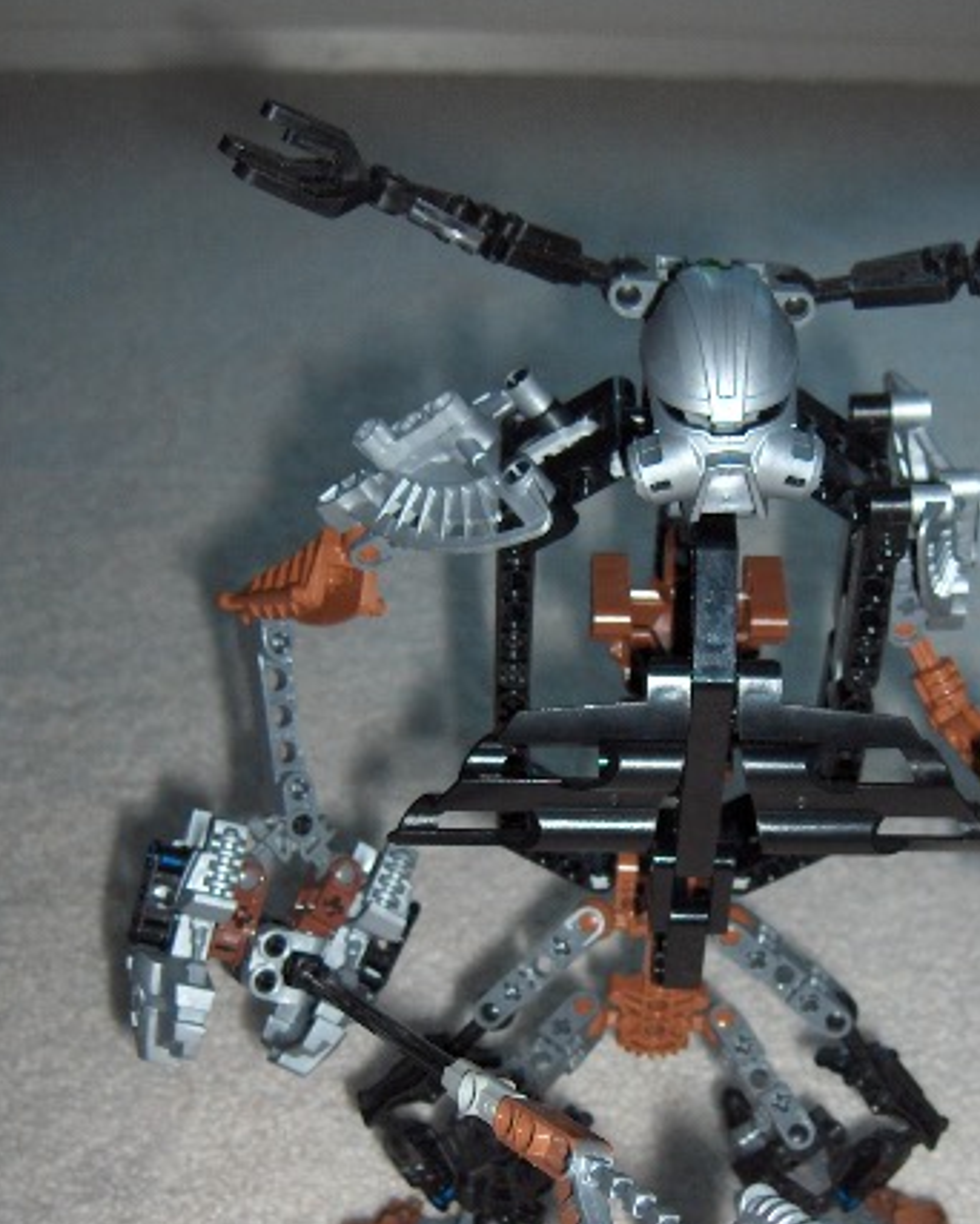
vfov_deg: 32.8
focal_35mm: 57
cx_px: 619
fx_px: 2065
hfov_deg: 26.6
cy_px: 785
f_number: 2.8
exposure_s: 1/60
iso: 100
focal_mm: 8
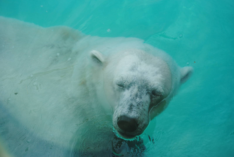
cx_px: 117
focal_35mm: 105
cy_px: 78
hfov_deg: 19.4
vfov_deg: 13.1
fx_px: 683
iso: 200
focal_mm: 70
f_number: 5.6
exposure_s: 1/500
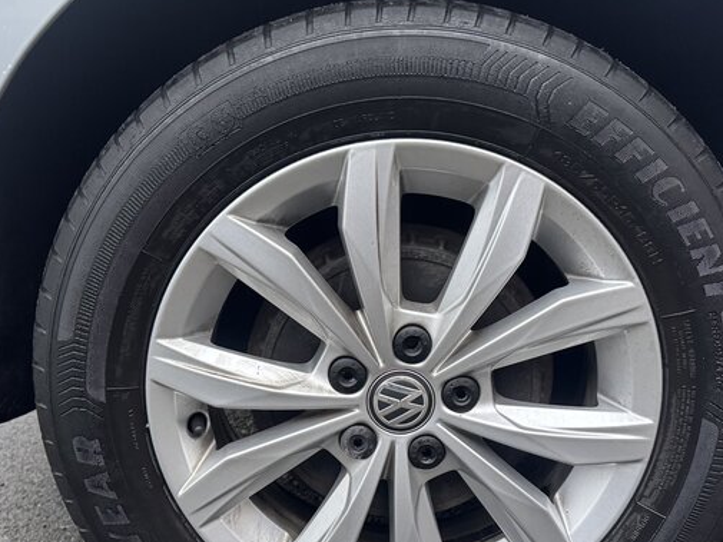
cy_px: 375
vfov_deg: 37.2
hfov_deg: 49.0
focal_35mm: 38
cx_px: 356
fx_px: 794
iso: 500
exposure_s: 1/60
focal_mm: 6.76
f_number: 1.78
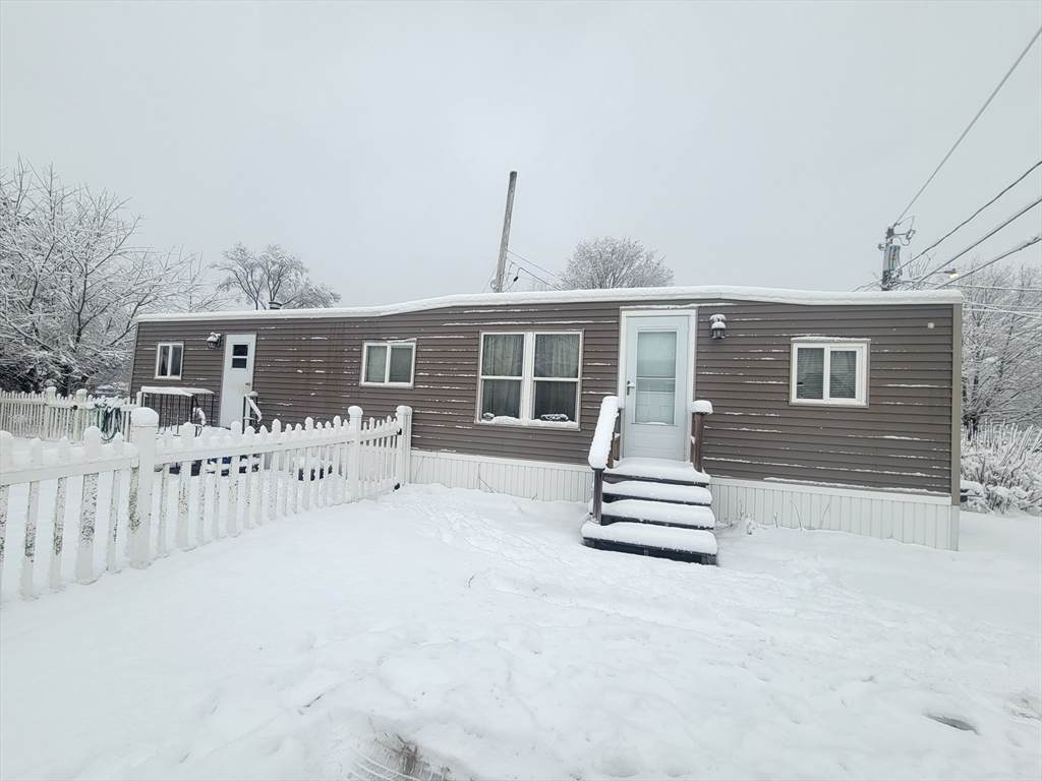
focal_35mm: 13
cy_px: 390
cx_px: 521
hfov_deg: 106.2
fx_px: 391
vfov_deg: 89.9
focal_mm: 2.2
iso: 50
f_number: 2.2
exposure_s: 1/528
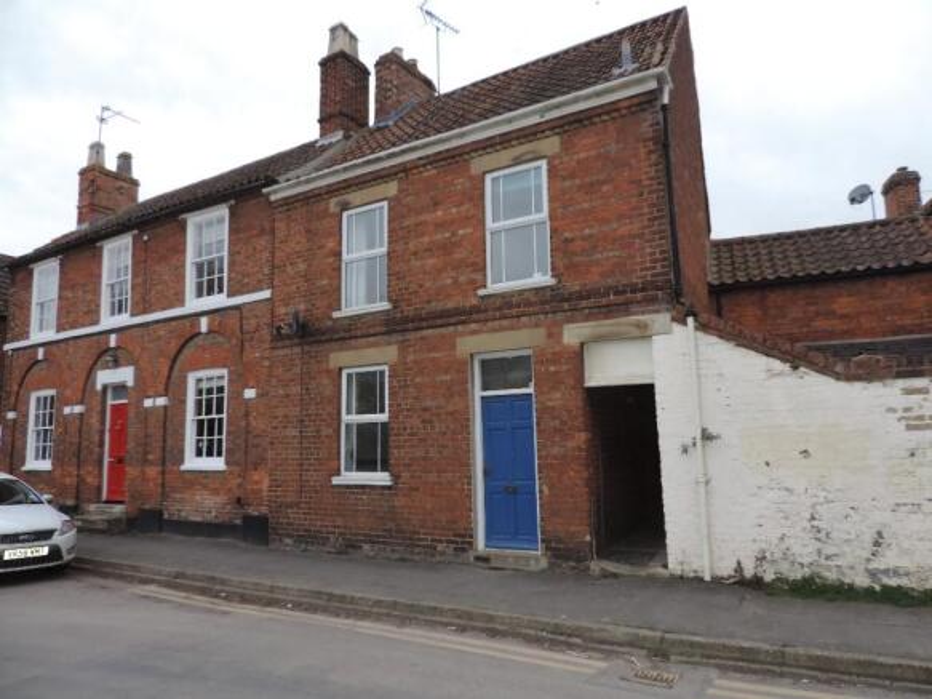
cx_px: 466
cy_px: 350
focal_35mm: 24
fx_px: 646
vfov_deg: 56.8
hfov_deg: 71.6
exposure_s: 1/200
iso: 140
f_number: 3
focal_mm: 4.3
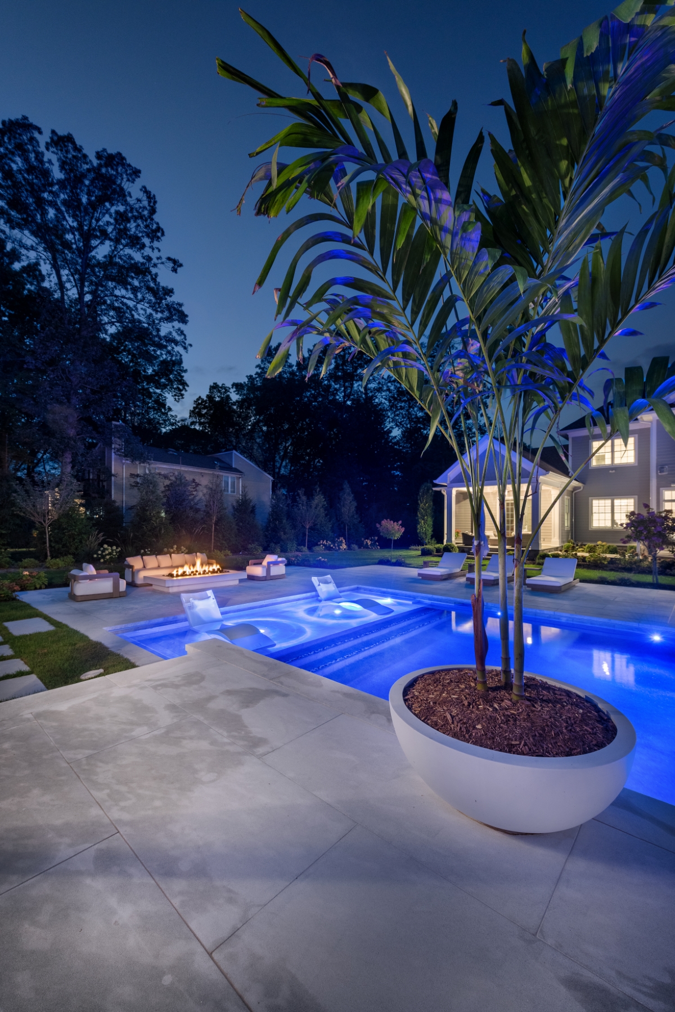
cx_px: 338
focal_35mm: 14
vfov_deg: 104.3
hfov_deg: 81.2
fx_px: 394
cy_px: 506
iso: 320
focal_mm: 14
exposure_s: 1.3
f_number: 8
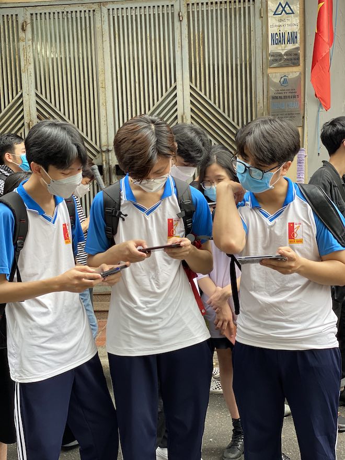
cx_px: 172
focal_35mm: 52
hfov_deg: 28.0
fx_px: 691
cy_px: 230
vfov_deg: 36.8
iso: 50
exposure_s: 1/122
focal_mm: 6
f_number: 2
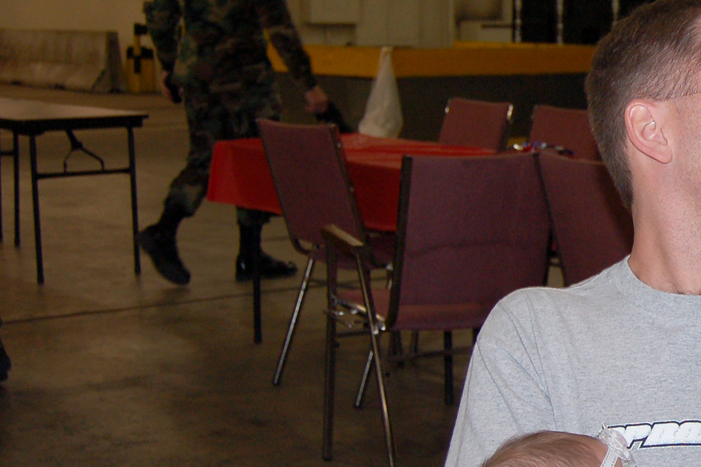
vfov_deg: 15.7
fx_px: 1693
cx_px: 829
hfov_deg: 21.8
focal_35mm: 87
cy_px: 194
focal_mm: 24
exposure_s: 1/60
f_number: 4
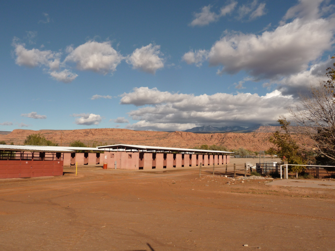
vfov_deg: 45.4
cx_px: 168
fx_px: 300
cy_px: 126
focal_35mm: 31
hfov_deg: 58.4
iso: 100
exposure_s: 1/400
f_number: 8
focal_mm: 4.7
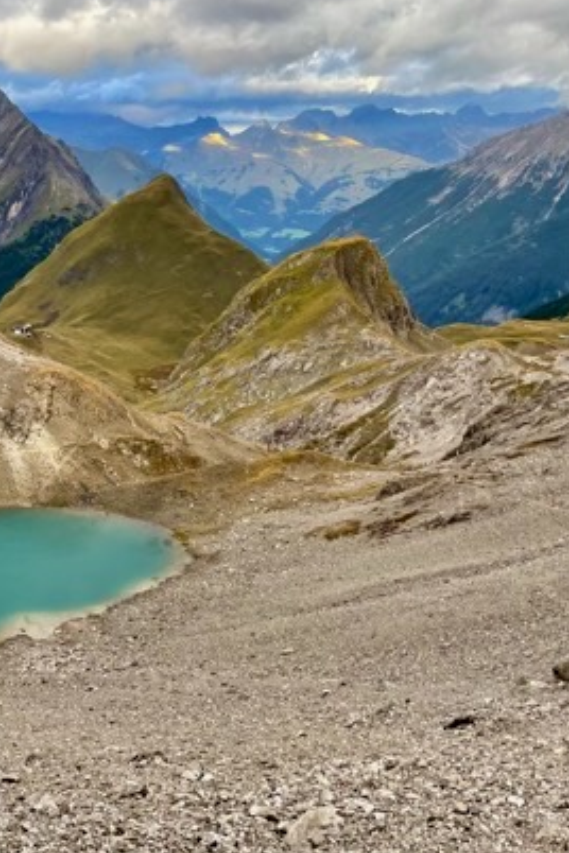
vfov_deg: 45.3
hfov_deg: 28.9
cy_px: 373
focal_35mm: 43
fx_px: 1019
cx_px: -19
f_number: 1.6
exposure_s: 1/221
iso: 32
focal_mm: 4.2
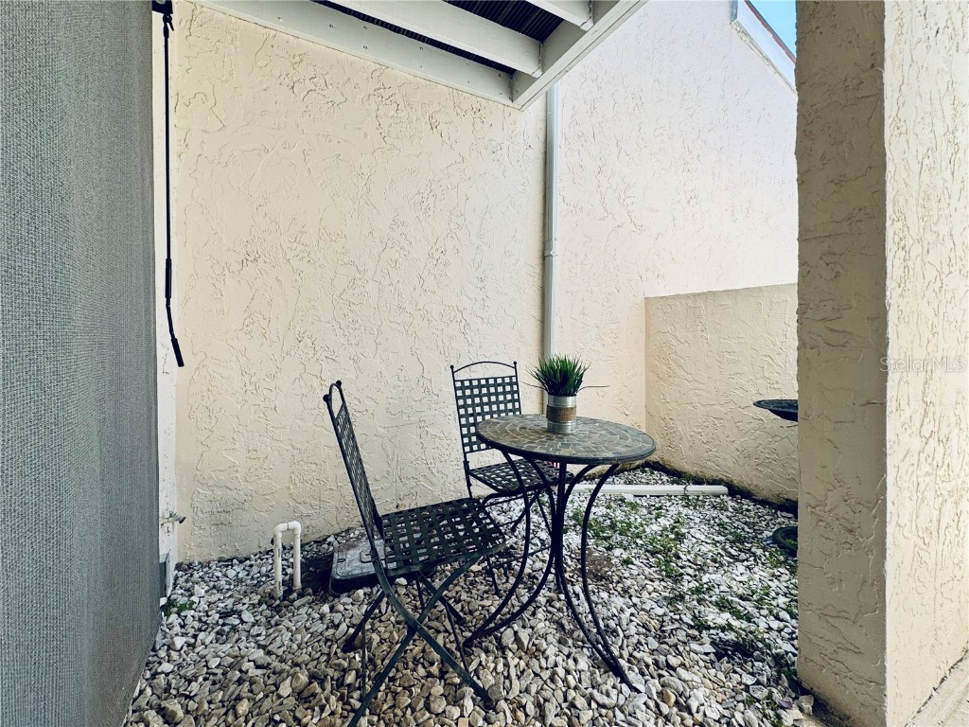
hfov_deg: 102.1
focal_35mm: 14
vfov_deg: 85.7
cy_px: 364
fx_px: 392
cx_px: 484
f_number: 2.2
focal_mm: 2.22
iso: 40
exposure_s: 1/1034
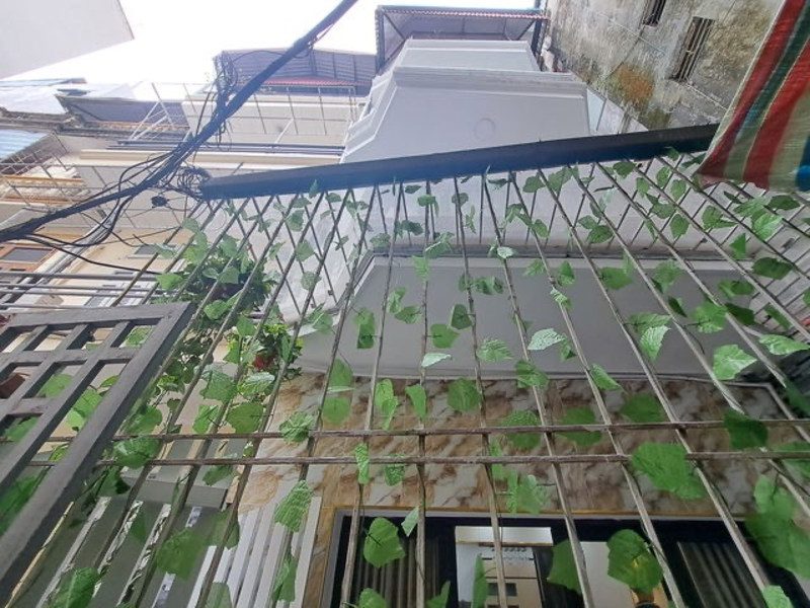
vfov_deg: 89.9
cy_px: 304
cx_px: 405
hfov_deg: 106.2
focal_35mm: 13
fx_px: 304
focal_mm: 1.74
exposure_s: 1/100
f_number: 2.2
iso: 64
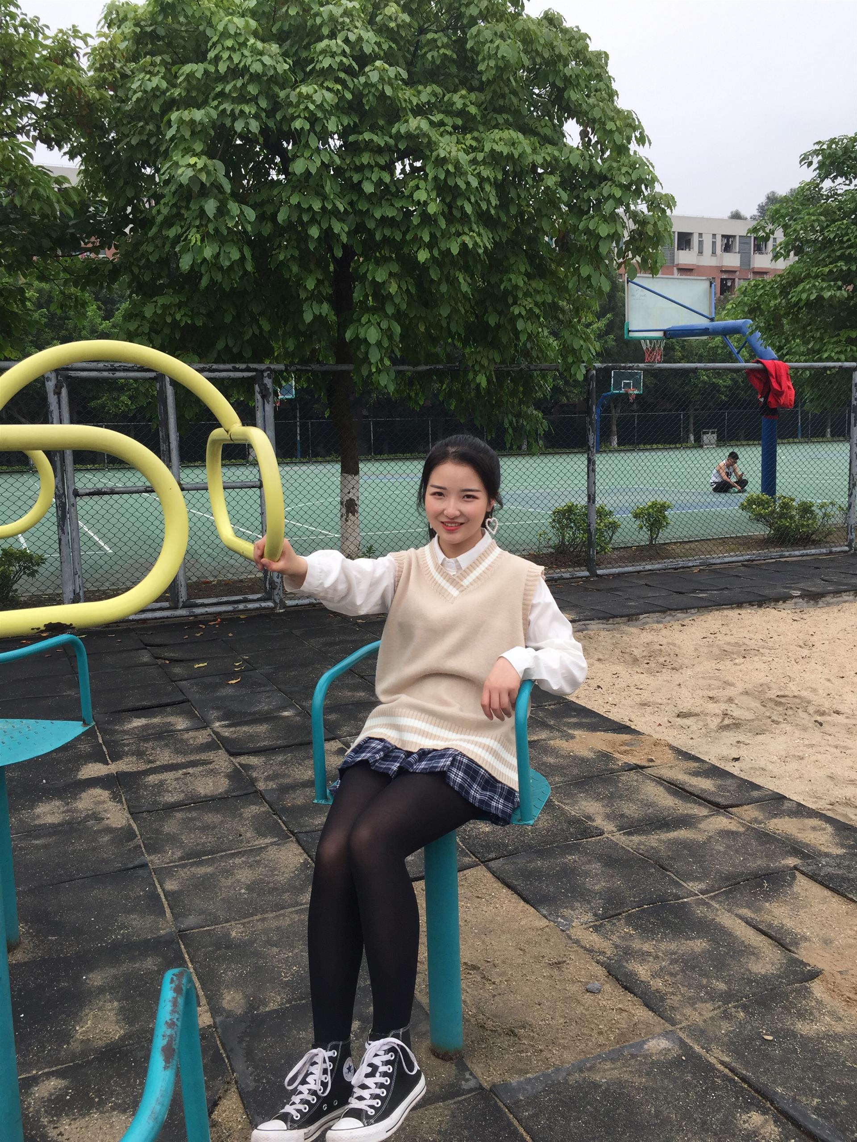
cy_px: 571
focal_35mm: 29
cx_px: 428
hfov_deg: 48.2
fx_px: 957
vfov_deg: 61.7
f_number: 2.2
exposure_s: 1/807
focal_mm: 4.15
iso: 32
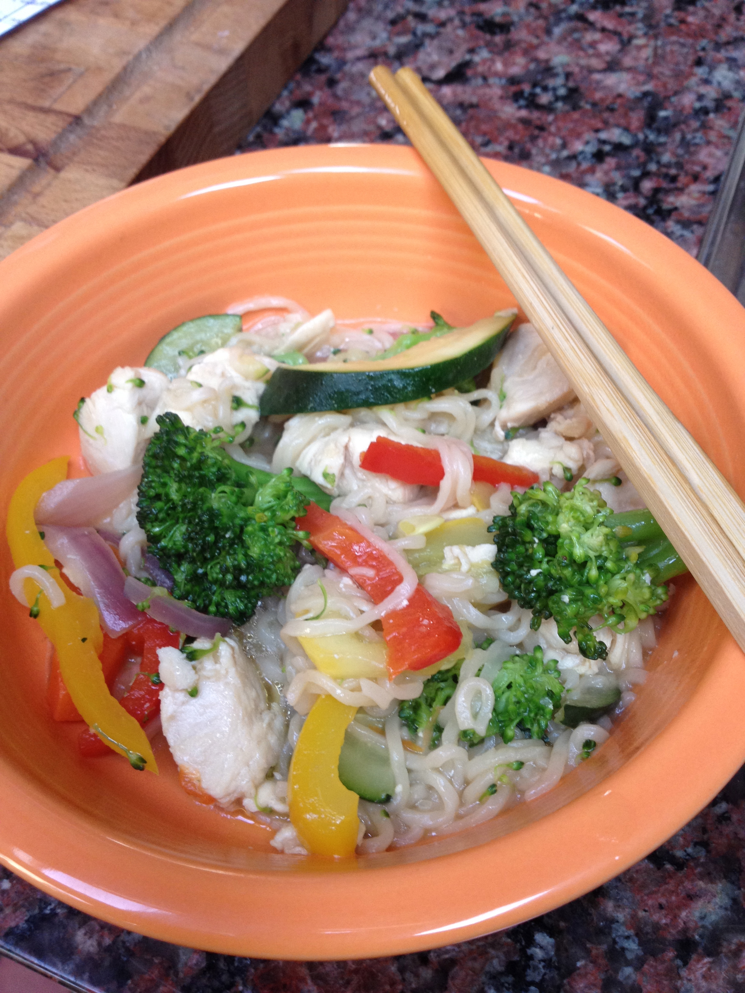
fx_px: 1004
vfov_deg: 52.6
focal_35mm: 35
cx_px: 372
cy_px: 496
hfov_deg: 40.7
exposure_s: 1/20
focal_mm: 4.28
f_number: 2.4
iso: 125
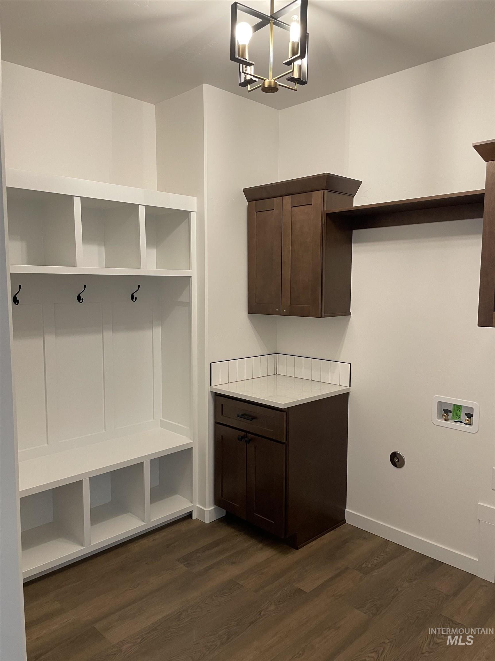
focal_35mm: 26
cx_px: 248
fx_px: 496
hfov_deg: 53.1
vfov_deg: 67.3
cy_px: 330
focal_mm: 4.2
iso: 100
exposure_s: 1/60
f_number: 1.6
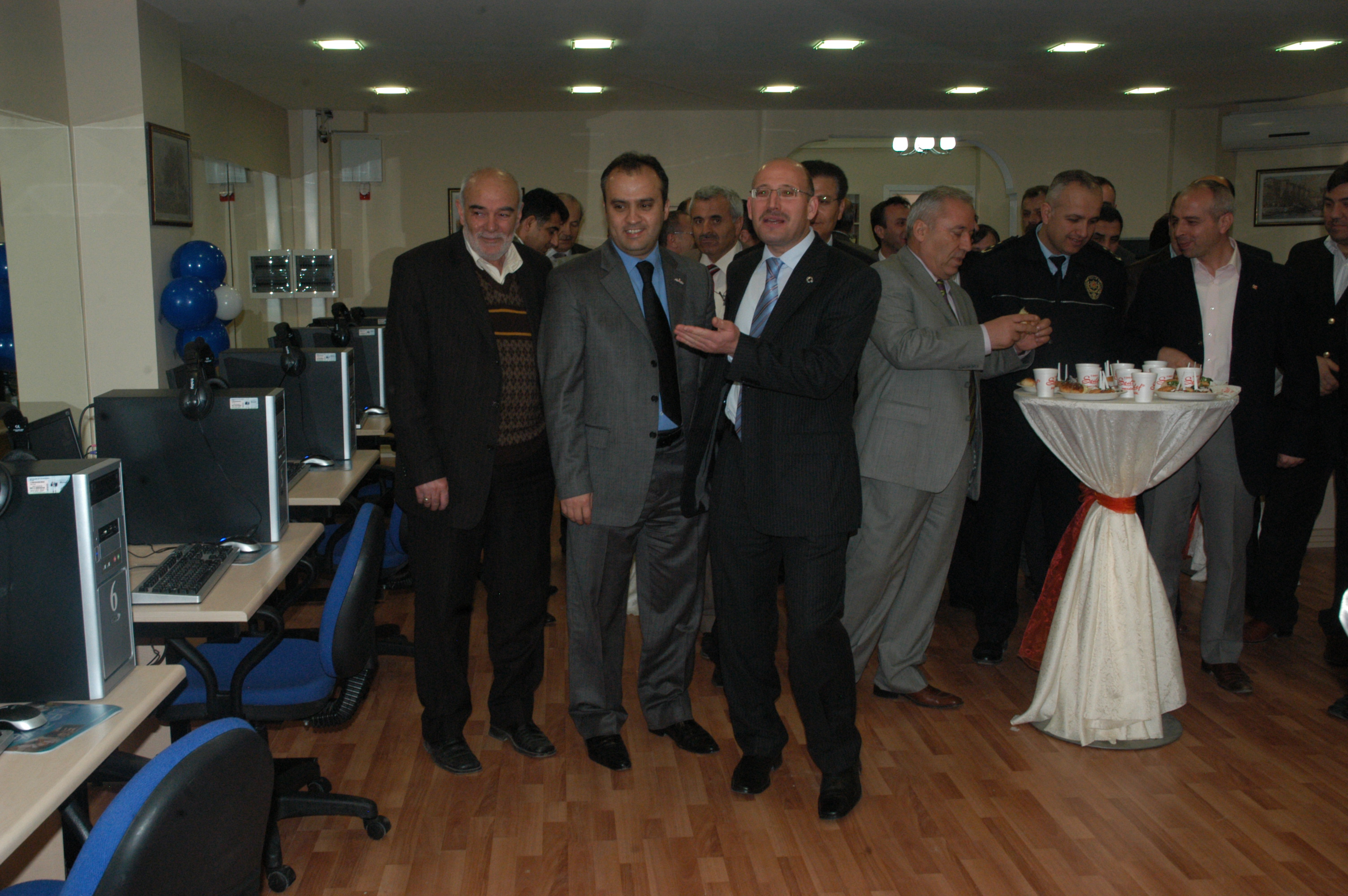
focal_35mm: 36
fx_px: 1347
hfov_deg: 53.2
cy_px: 448
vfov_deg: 36.8
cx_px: 674
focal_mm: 24
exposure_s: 1/60
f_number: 9
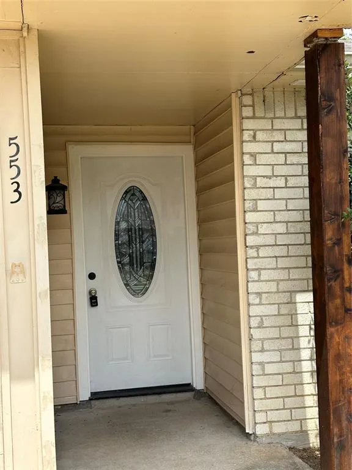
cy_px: 235
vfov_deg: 39.7
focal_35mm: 48
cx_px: 176
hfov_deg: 30.3
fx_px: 651
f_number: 1.78
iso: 64
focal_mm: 6.86
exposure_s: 1/1992
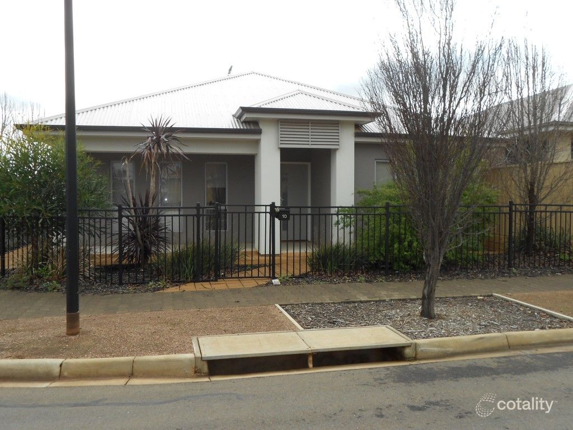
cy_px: 215
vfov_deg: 44.2
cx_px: 286
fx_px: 530
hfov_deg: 56.8
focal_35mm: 32
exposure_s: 1/320
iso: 80
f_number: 3.6
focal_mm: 5.8
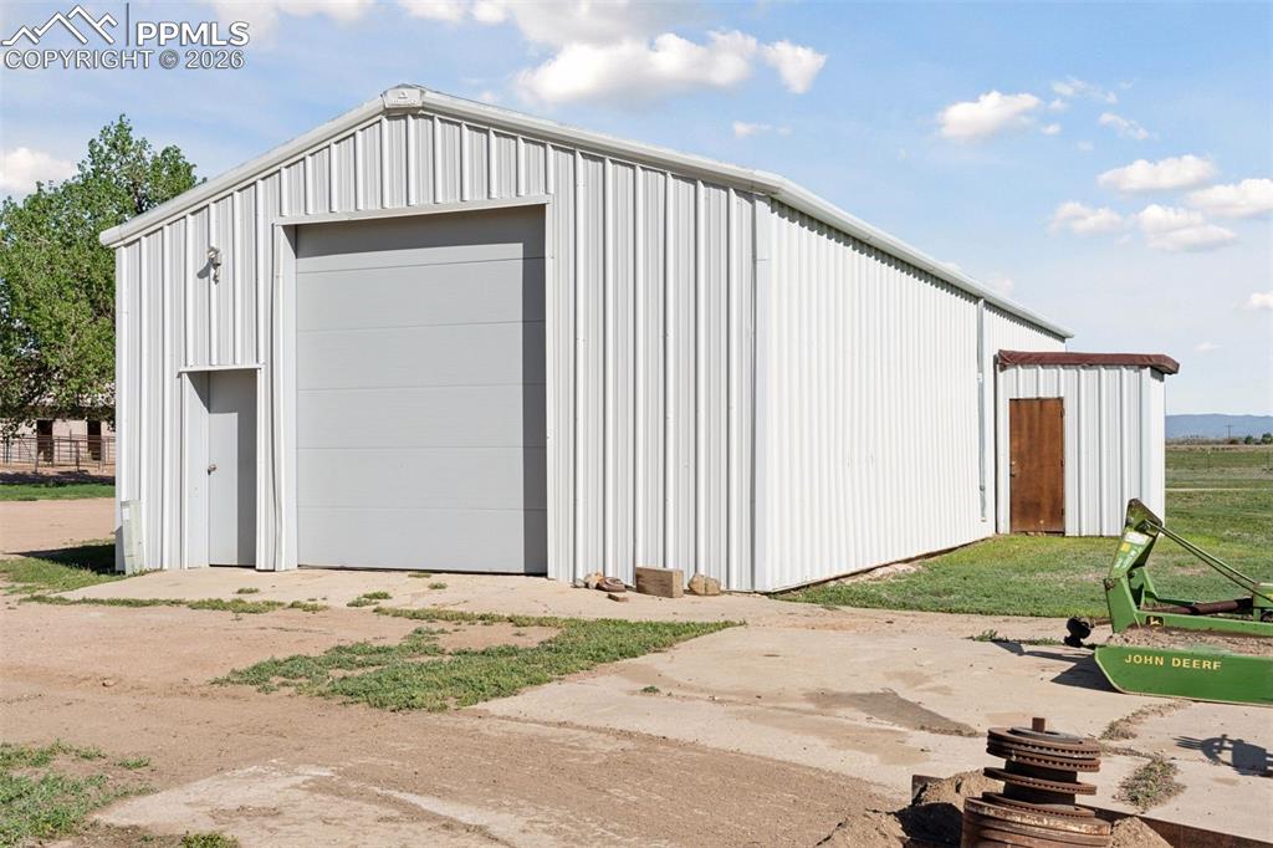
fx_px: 1485
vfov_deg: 31.9
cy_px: 424
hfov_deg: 46.4
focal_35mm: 42
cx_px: 636
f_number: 9
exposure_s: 1/1250
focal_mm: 42
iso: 400
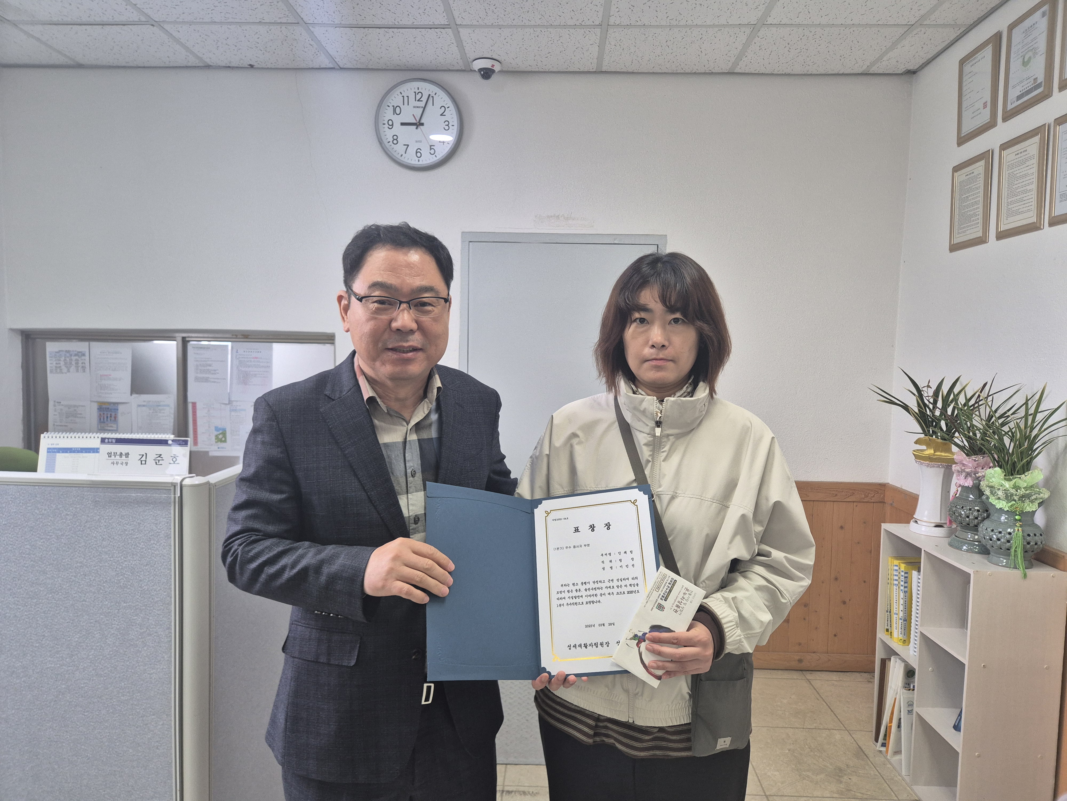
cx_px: 534
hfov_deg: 73.9
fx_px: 709
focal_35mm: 23
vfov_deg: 58.9
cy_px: 400
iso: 250
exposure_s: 1/120
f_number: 1.8
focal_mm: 5.4
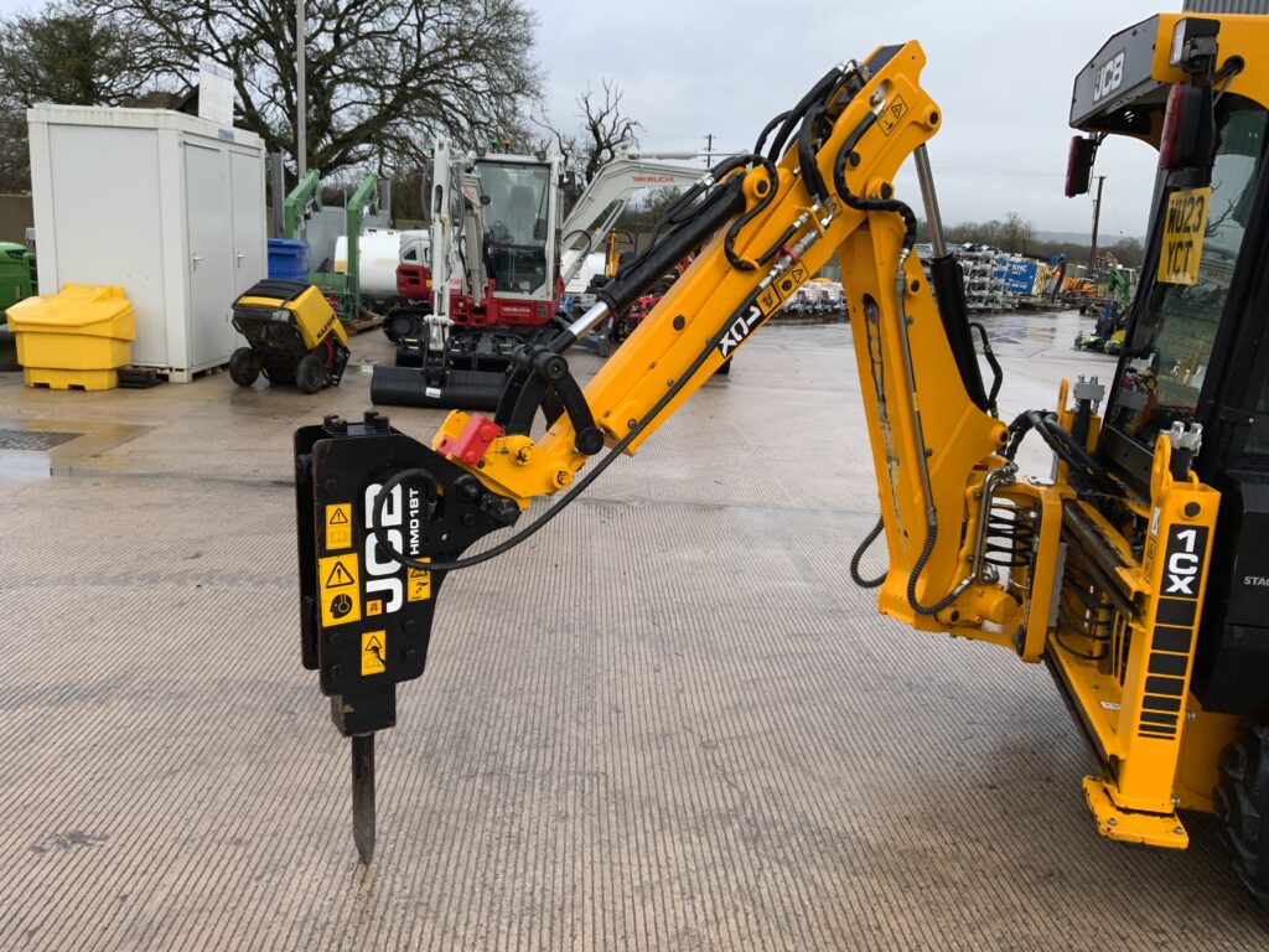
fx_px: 1063
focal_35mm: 29
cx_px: 634
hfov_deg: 61.7
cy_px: 476
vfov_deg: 48.2
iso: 16
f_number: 1.8
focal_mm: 3
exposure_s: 1/294
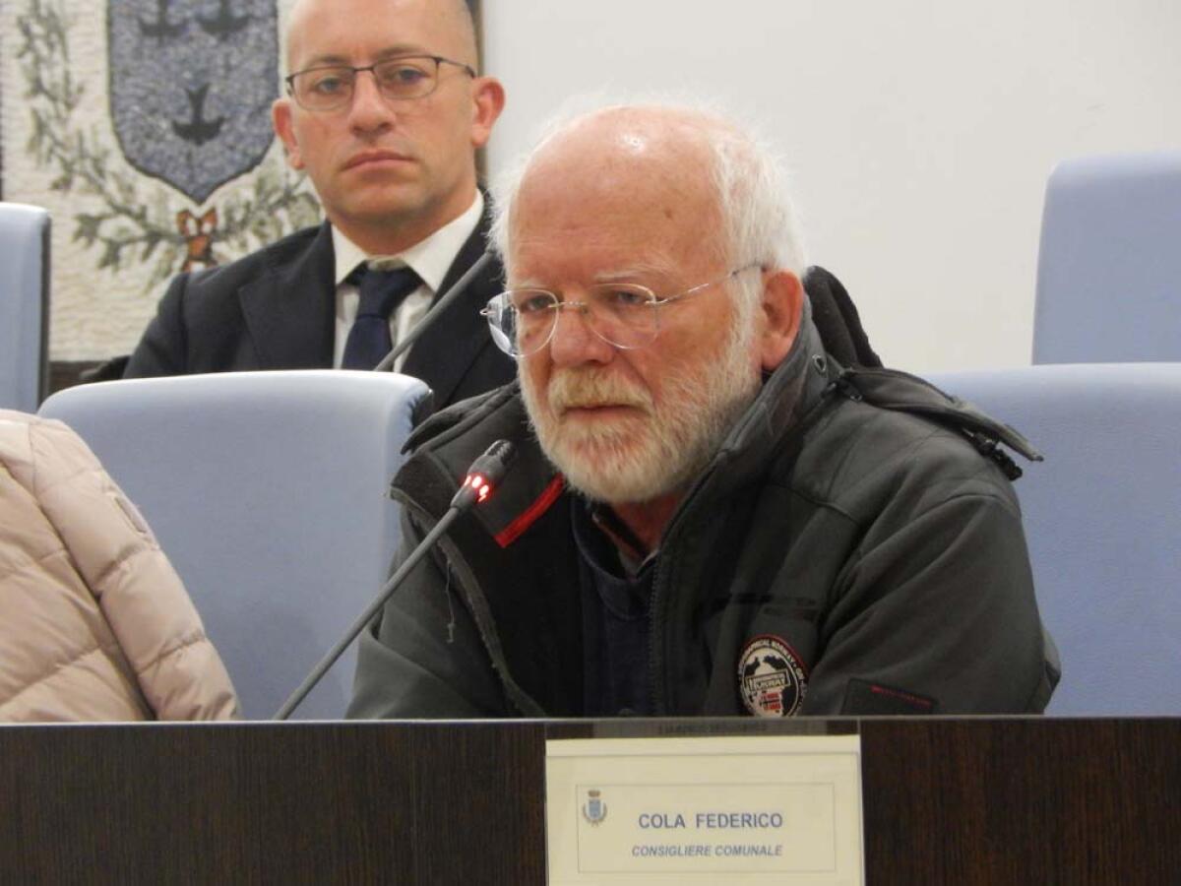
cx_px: 590
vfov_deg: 4.2
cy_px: 443
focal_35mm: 350
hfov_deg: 5.7
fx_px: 11941
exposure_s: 1/30
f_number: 5.7
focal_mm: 62.2
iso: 800
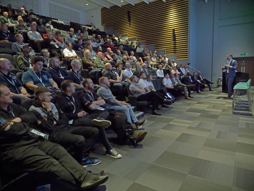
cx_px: 127
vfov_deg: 56.9
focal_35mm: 24
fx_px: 176
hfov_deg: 71.6
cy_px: 96
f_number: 2.8
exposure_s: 1/200
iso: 3200
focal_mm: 12
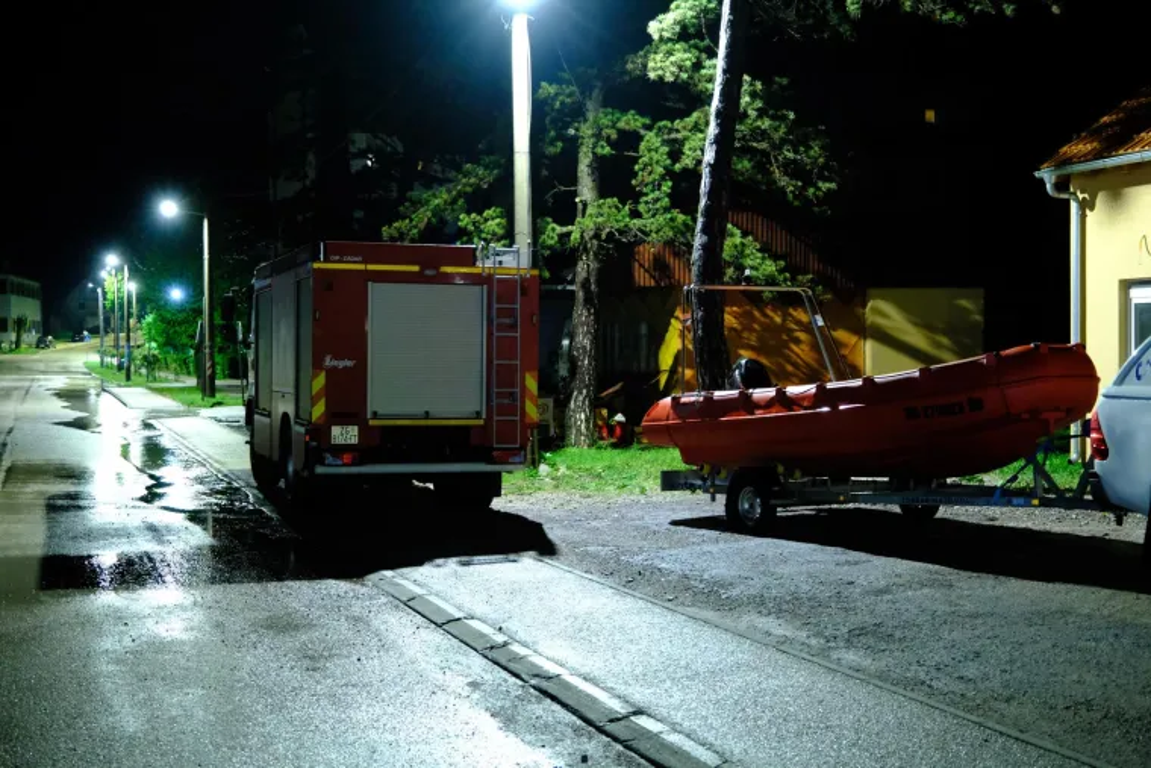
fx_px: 1407
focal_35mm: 44
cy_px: 384
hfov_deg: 44.5
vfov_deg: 30.5
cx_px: 576
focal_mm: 29.2
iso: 6400
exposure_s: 1/8
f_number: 2.8
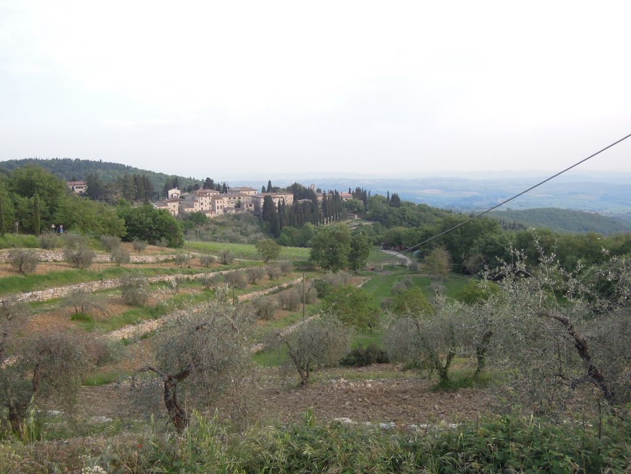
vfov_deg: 40.7
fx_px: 638
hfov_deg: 52.6
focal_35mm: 35
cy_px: 237
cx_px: 316
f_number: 3.2
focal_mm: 6.3
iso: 160
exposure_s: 1/320
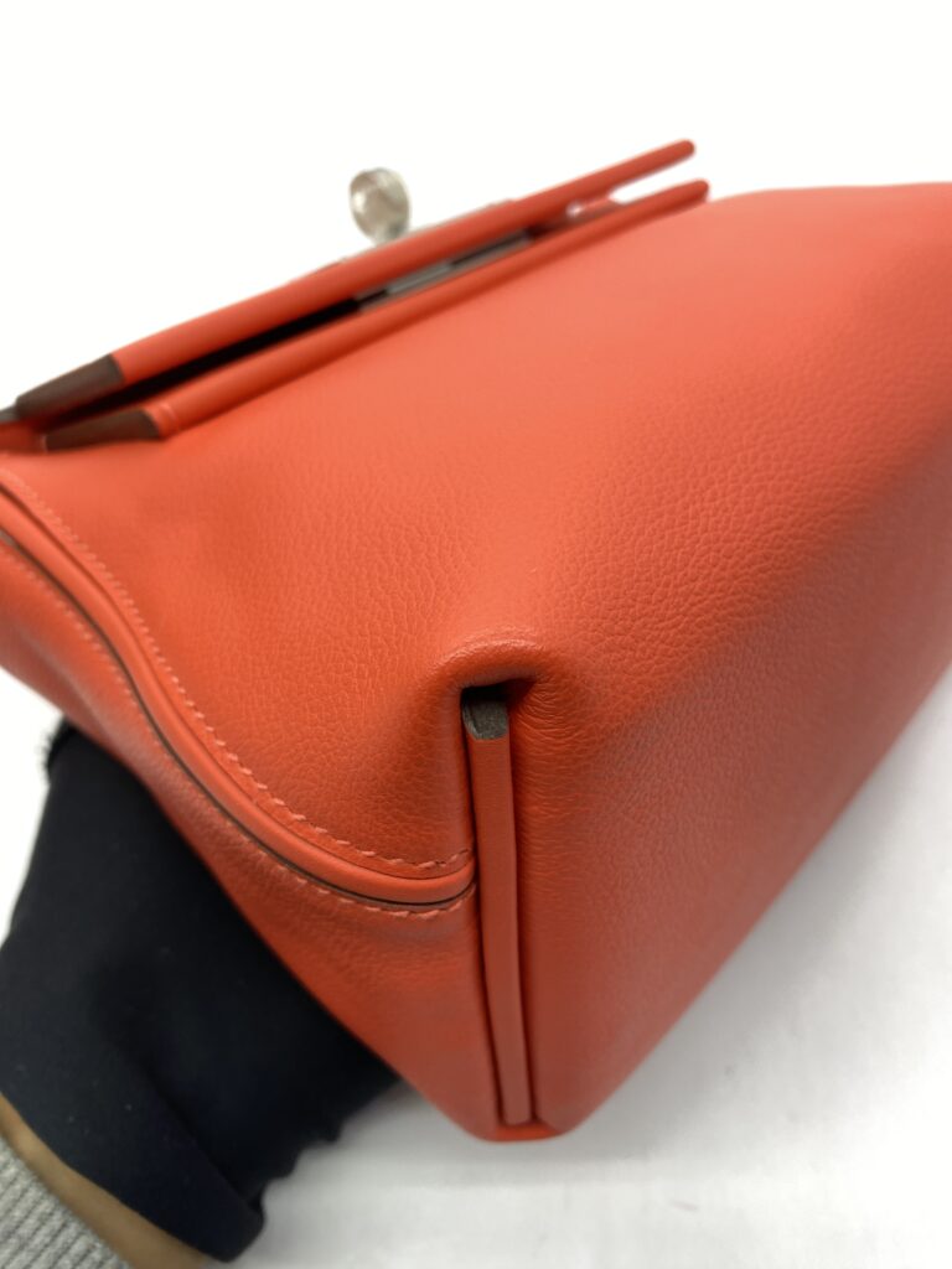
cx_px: 476
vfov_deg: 69.4
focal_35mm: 25
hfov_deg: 54.9
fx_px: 917
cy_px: 634
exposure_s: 1/100
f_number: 1.8
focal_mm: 4.25
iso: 64
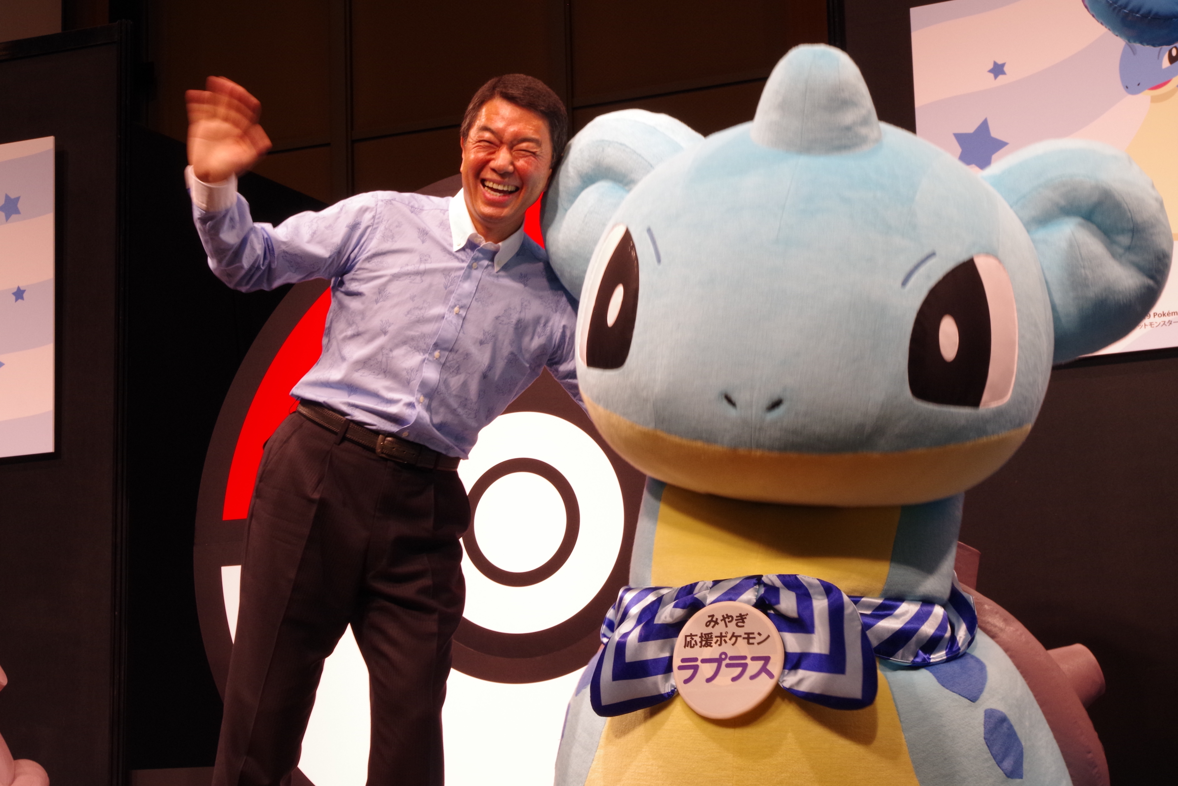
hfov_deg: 28.1
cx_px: 589
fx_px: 2356
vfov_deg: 18.9
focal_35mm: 72
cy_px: 393
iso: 800
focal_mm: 47.5
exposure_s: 1/30
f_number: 14
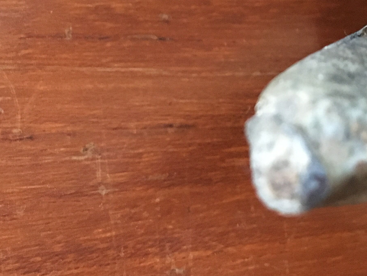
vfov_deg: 22.3
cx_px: 283
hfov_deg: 29.3
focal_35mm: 65
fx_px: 689
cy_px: 51
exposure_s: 1/17
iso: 400
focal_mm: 4.15
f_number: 2.2
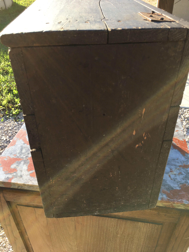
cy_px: 126
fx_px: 211
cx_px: 94
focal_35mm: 29
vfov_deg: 61.7
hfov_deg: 48.2
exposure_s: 1/286
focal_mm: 4.15
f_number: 2.2
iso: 25
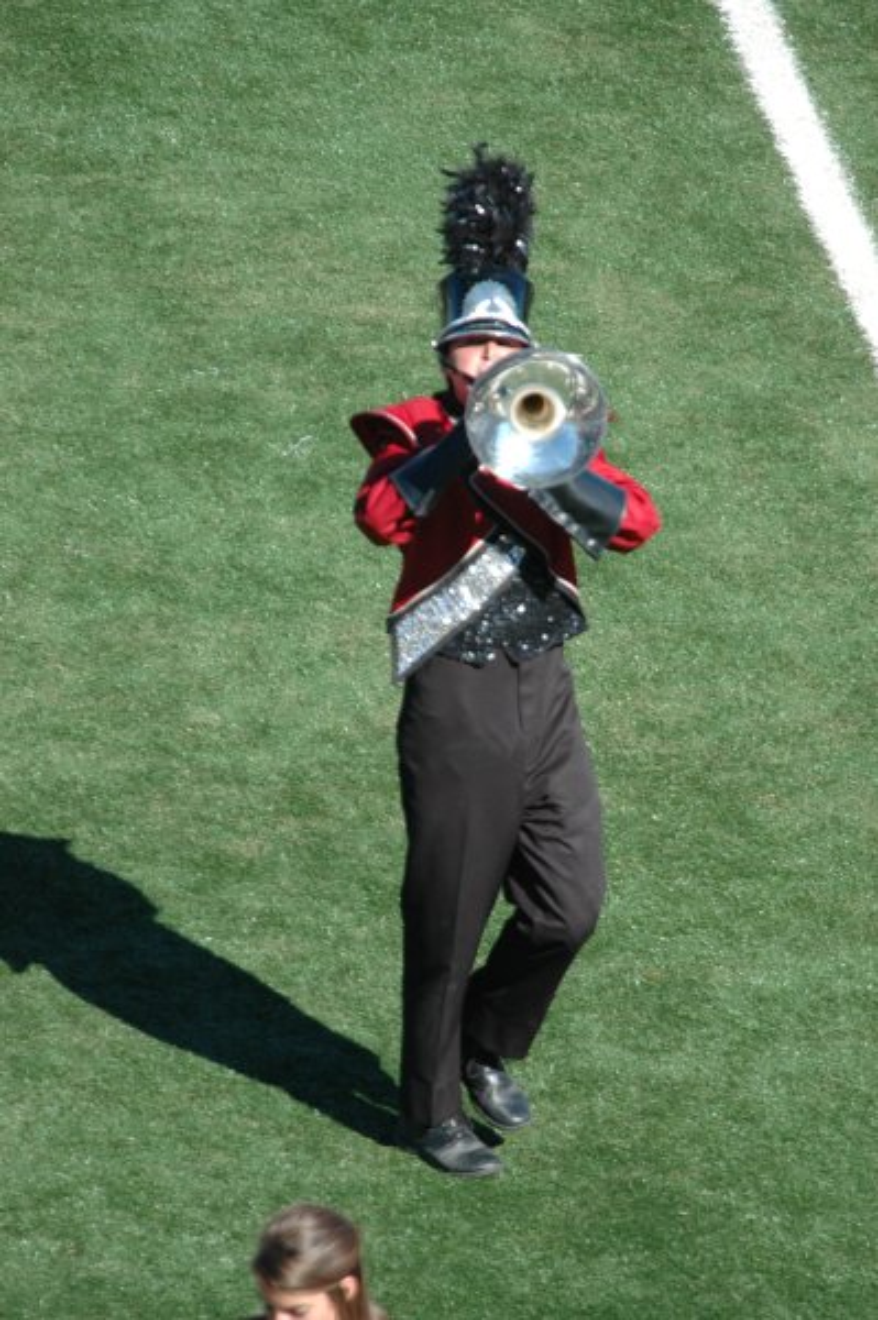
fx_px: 21986
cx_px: 439
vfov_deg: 3.4
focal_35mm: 600
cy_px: 660
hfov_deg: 2.3
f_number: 5.6
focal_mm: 400
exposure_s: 1/640
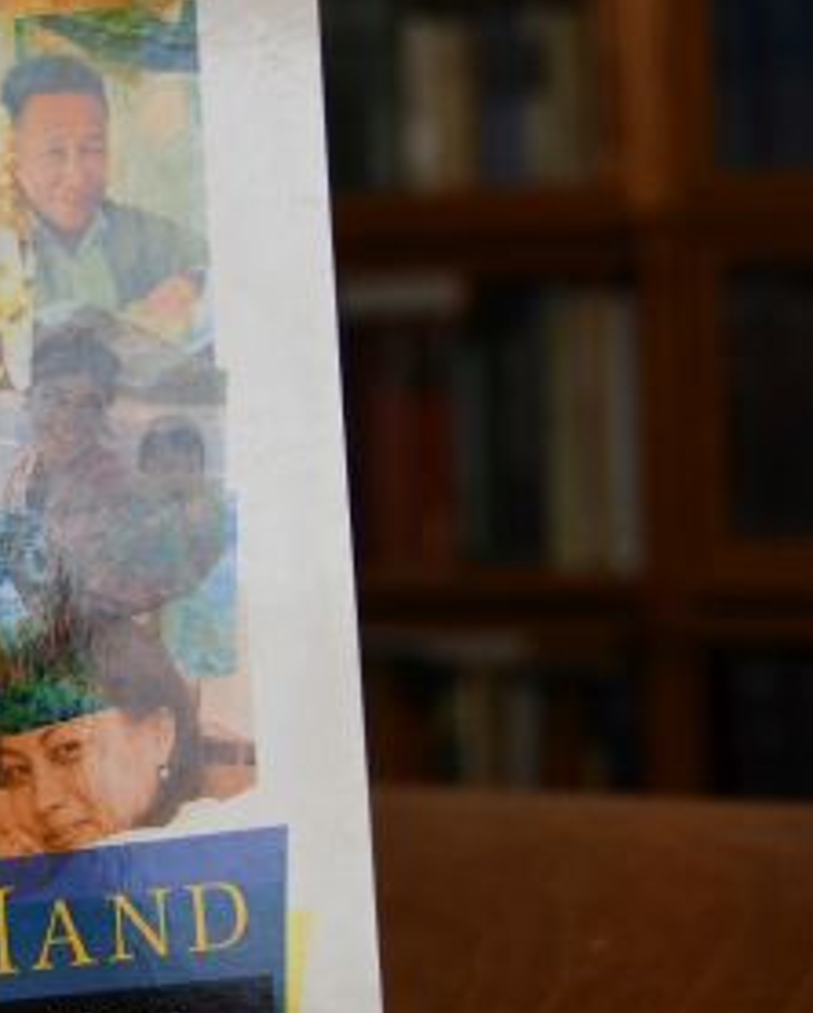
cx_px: -270
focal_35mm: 85
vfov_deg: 22.4
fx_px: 2552
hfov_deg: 17.0
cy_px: 372
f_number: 3.5
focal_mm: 19
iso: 500
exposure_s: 1/250
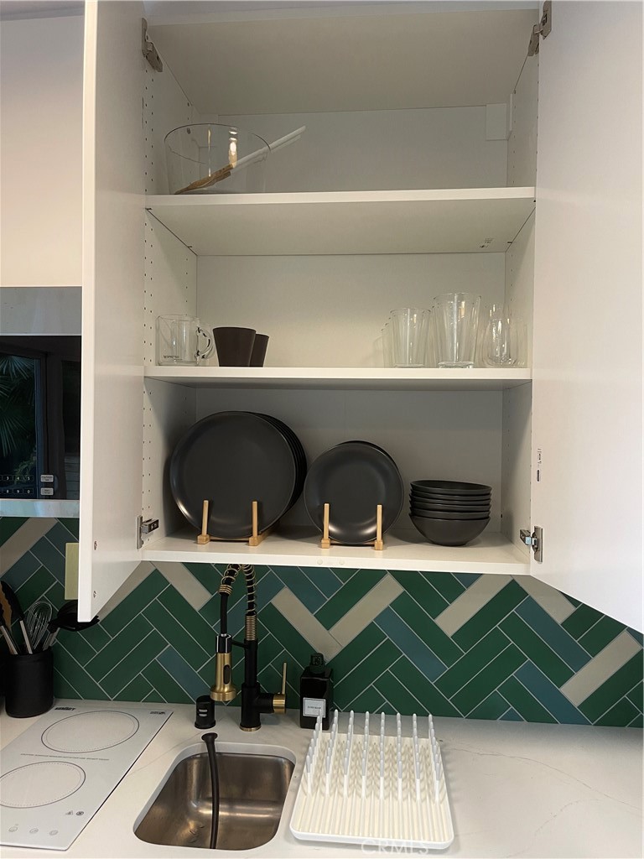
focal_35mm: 26
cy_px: 430
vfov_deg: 67.3
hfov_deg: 53.1
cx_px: 322
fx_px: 645
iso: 125
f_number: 1.6
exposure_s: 1/60
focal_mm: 5.1
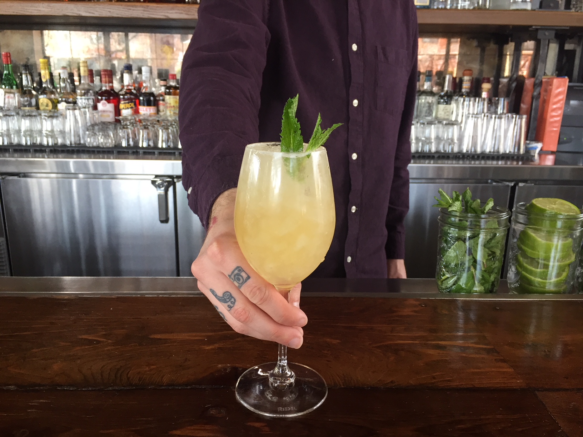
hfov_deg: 61.7
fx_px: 488
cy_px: 218
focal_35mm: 29
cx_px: 292
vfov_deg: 48.2
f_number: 2.2
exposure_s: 1/30
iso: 32
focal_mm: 4.15
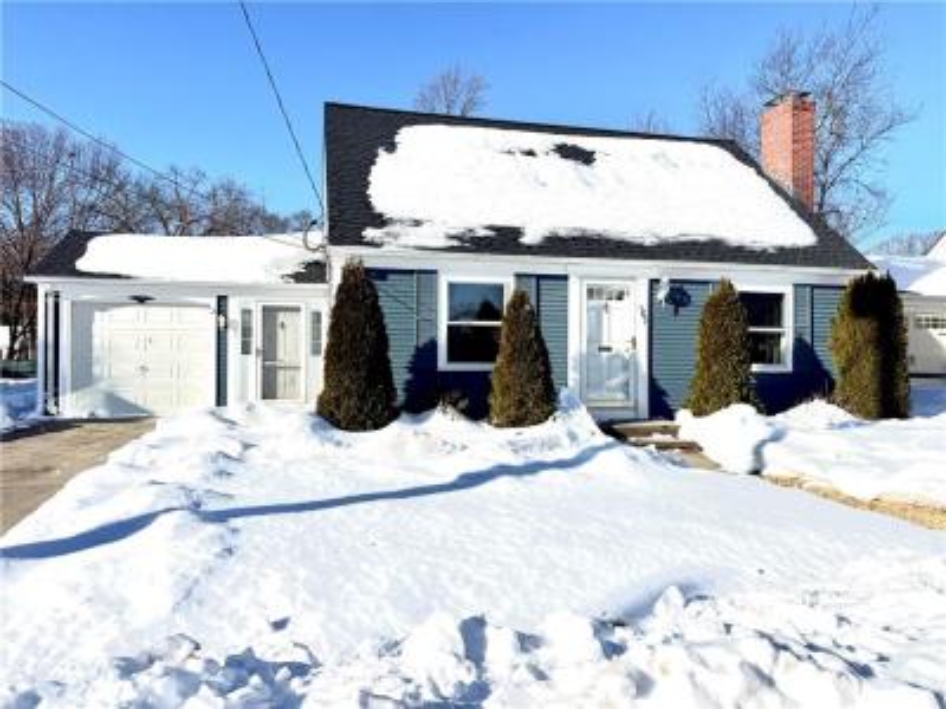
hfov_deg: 71.6
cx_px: 473
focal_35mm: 24
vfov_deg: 56.8
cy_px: 354
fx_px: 656
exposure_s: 1/14286
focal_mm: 6.76
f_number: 1.78
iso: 80
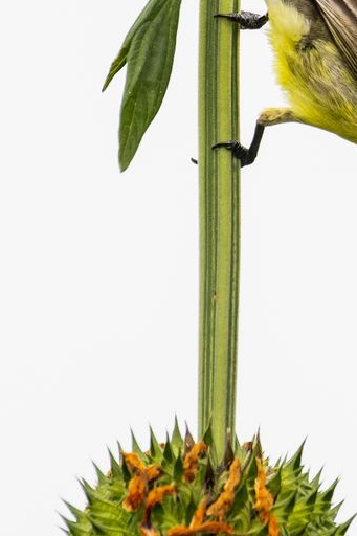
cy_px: 6
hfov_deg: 0.6
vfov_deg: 0.9
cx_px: 383
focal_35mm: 2344
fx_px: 34888
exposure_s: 1/1000
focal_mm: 500
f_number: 6.3
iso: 800
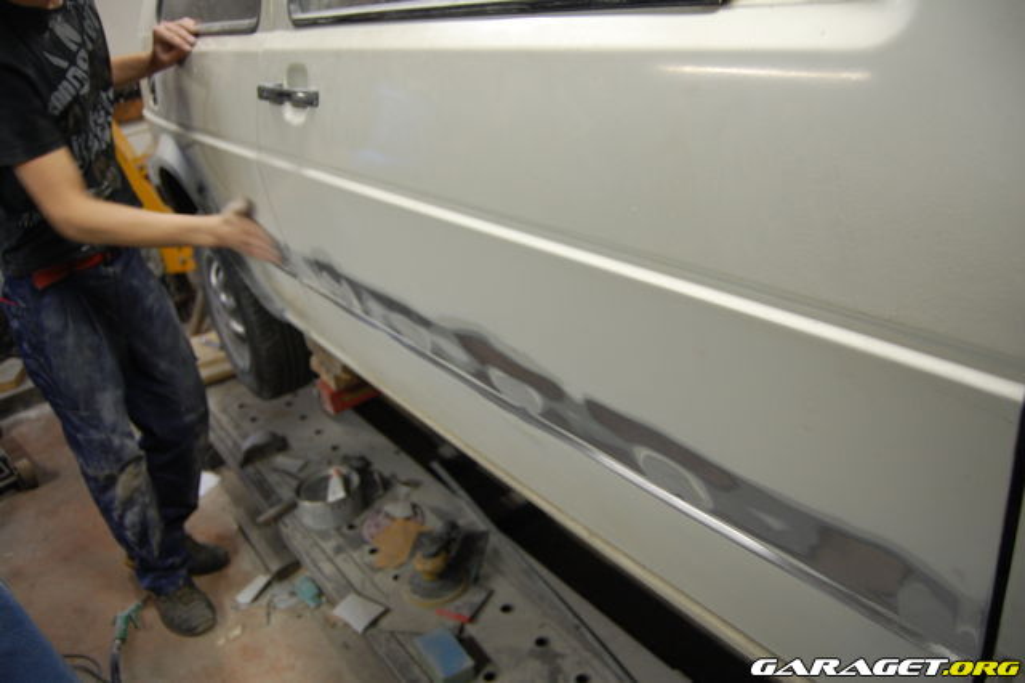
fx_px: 768
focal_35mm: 27
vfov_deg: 47.9
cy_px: 342
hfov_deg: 67.4
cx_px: 512
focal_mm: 18
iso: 450
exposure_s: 1/30
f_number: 3.5
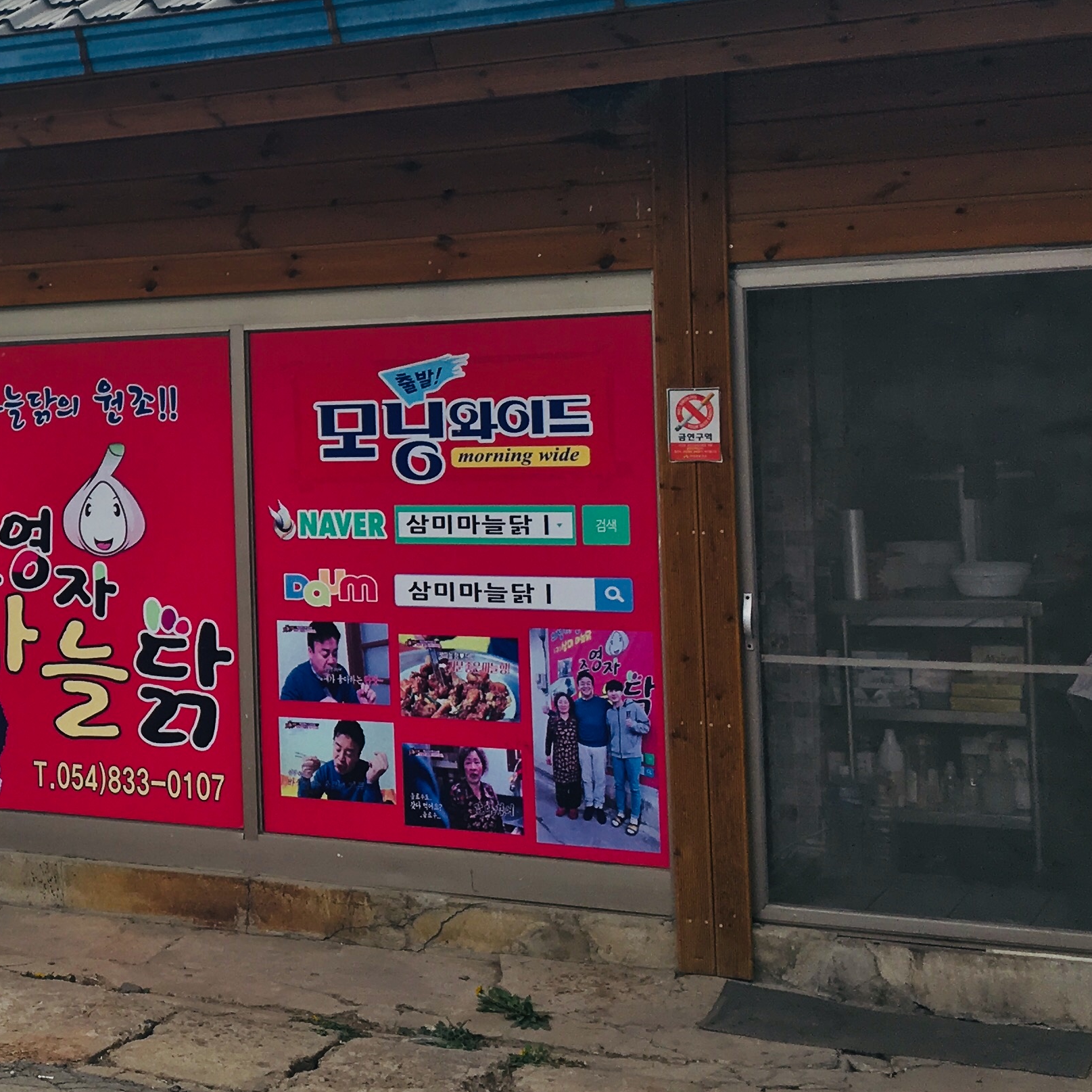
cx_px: -128
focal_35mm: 64
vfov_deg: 26.8
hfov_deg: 24.9
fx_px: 2284
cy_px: 404
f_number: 2.2
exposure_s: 1/938
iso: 25
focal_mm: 4.15
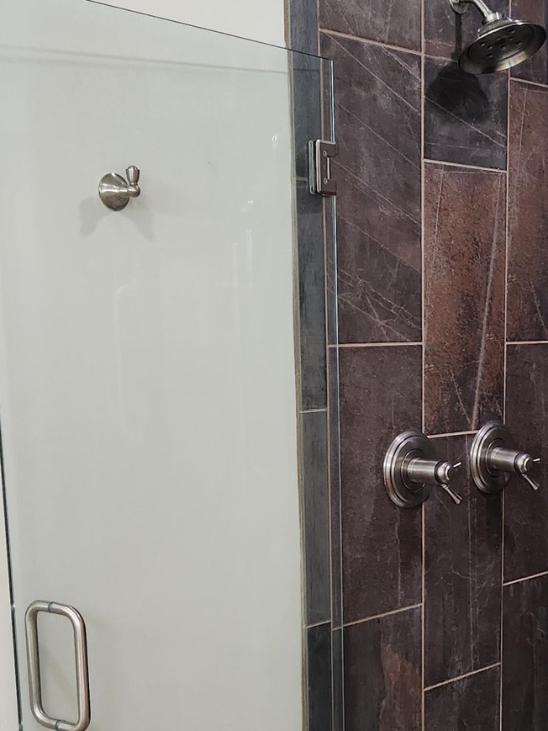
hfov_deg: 23.2
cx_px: 526
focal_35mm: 61
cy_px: 580
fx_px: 1287
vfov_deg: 30.9
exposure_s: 1/120
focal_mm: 5.4
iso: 200
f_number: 1.8
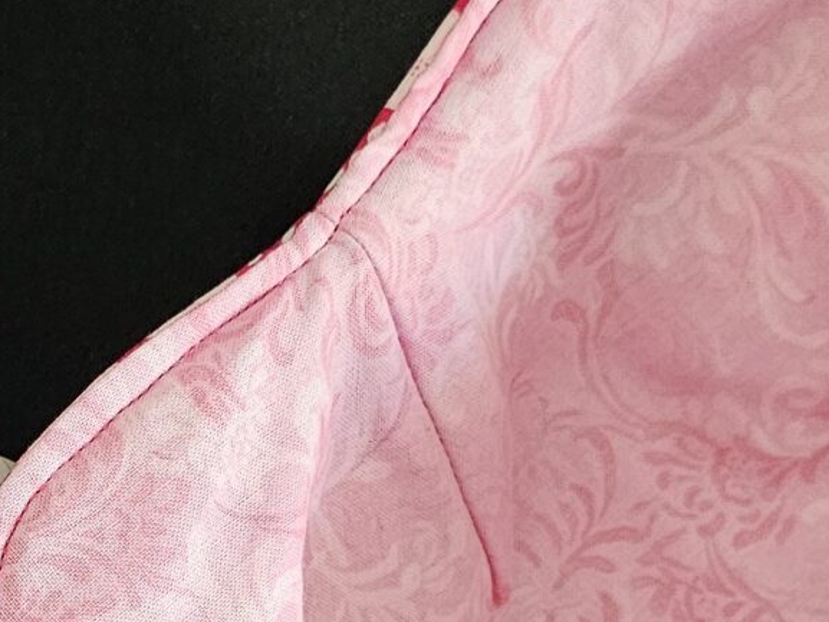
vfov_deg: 14.1
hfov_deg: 18.6
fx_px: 2443
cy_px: 748
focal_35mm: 102
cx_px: -37
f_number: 1.7
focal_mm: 6.3
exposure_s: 1/120
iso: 800
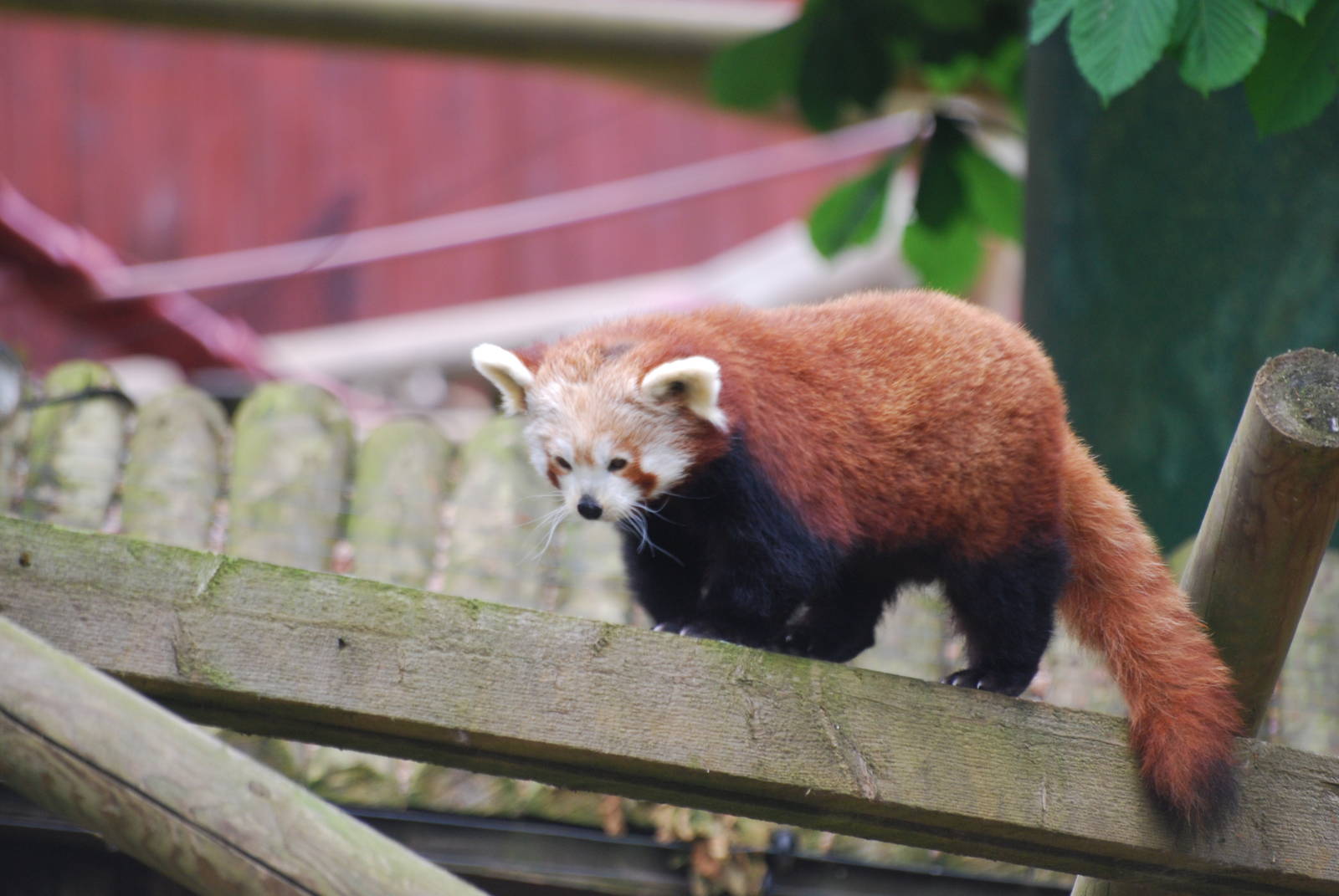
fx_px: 16757
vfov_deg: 3.1
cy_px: 448
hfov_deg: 4.6
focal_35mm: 450
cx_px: 670
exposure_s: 1/80
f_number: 5.6
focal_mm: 300
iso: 400
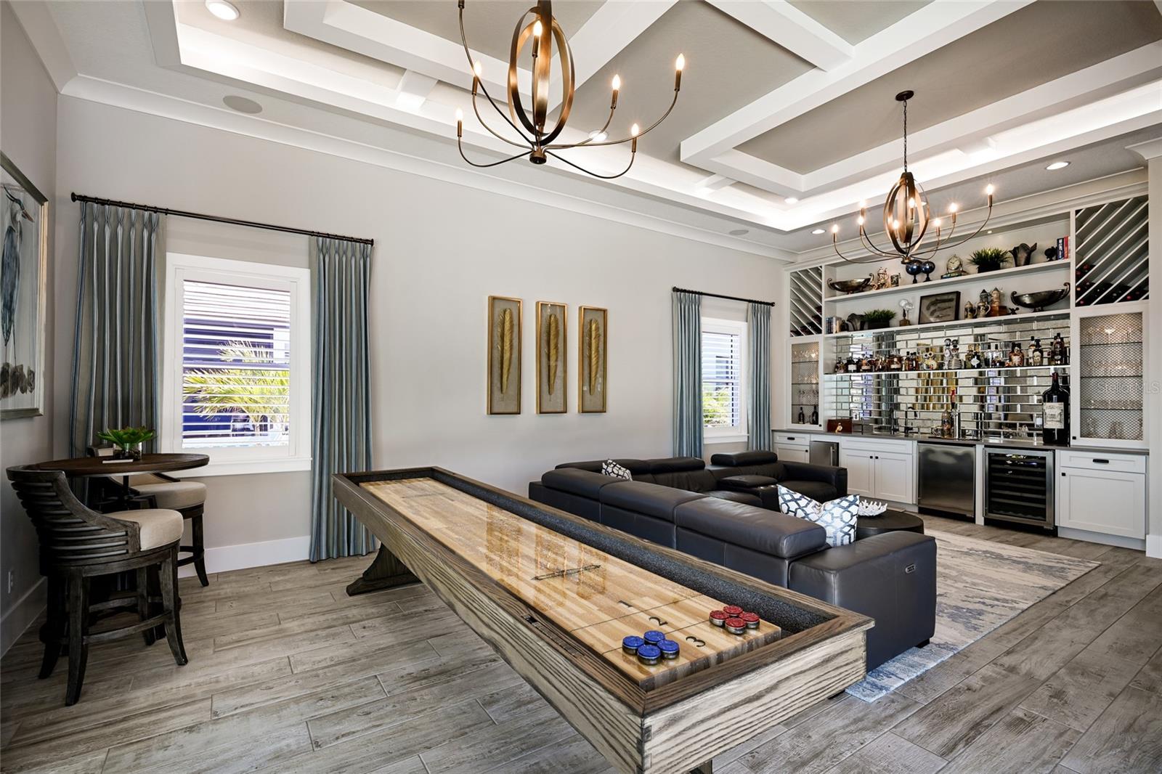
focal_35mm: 16
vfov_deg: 73.7
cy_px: 387
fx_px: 516
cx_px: 581
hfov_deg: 96.7
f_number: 8
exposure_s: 1/15
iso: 250
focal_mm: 16
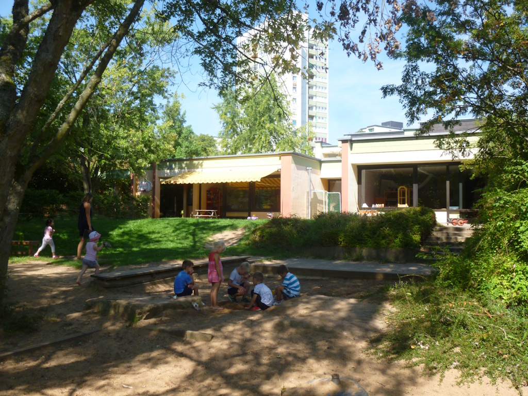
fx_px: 519
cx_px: 264
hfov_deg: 54.0
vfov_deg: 41.8
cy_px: 198
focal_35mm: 34
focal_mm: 6
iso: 100
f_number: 3.5
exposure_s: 1/400
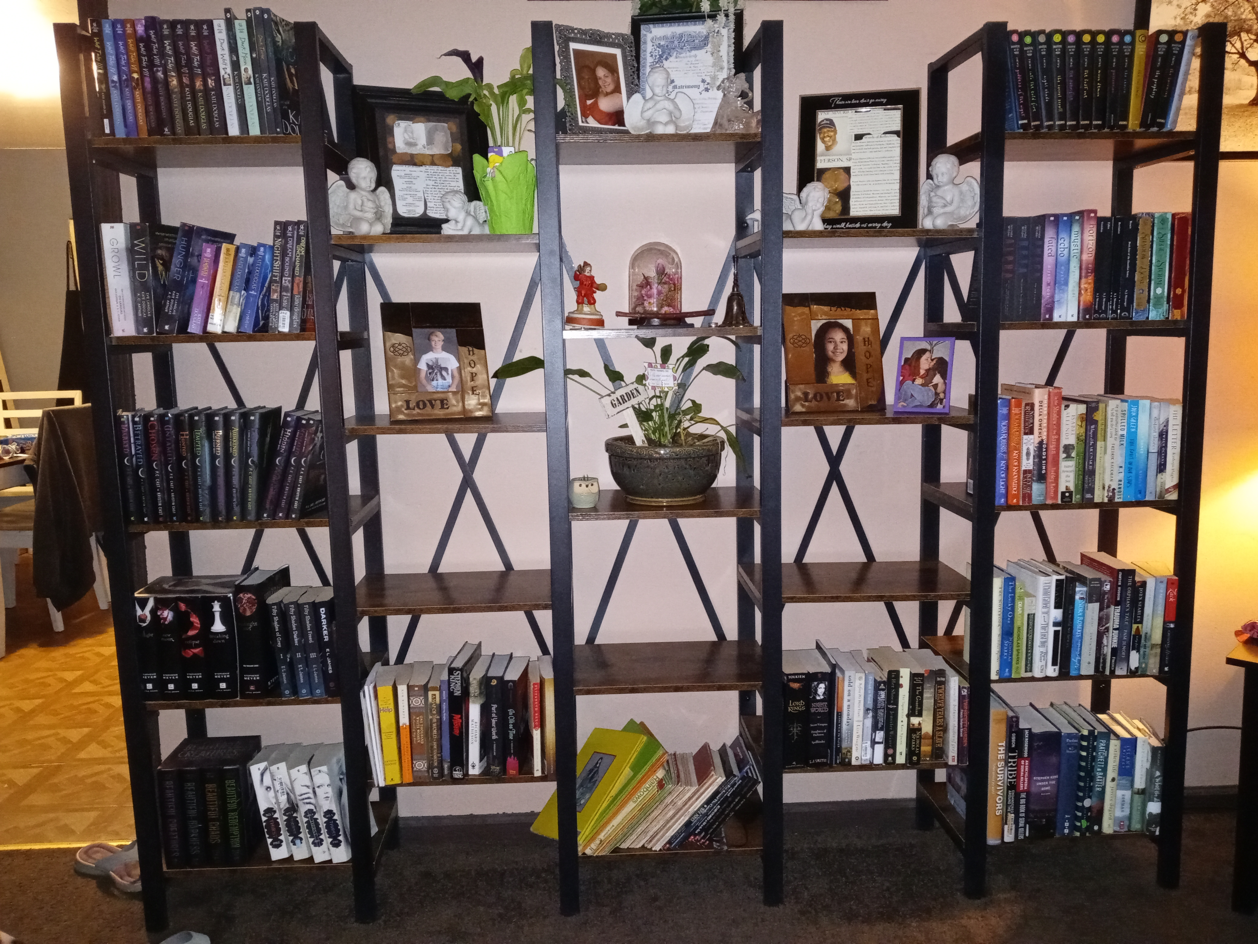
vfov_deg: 49.7
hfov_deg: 63.4
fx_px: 1018
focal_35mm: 28
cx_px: 629
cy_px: 472
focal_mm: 3.61
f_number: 1.8
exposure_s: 1/15
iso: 1000
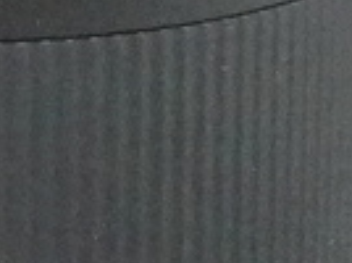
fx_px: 3421
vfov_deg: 4.4
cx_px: 60
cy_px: 53
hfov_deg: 5.9
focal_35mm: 337
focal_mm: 14.4
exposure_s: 1/30
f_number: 11
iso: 6400
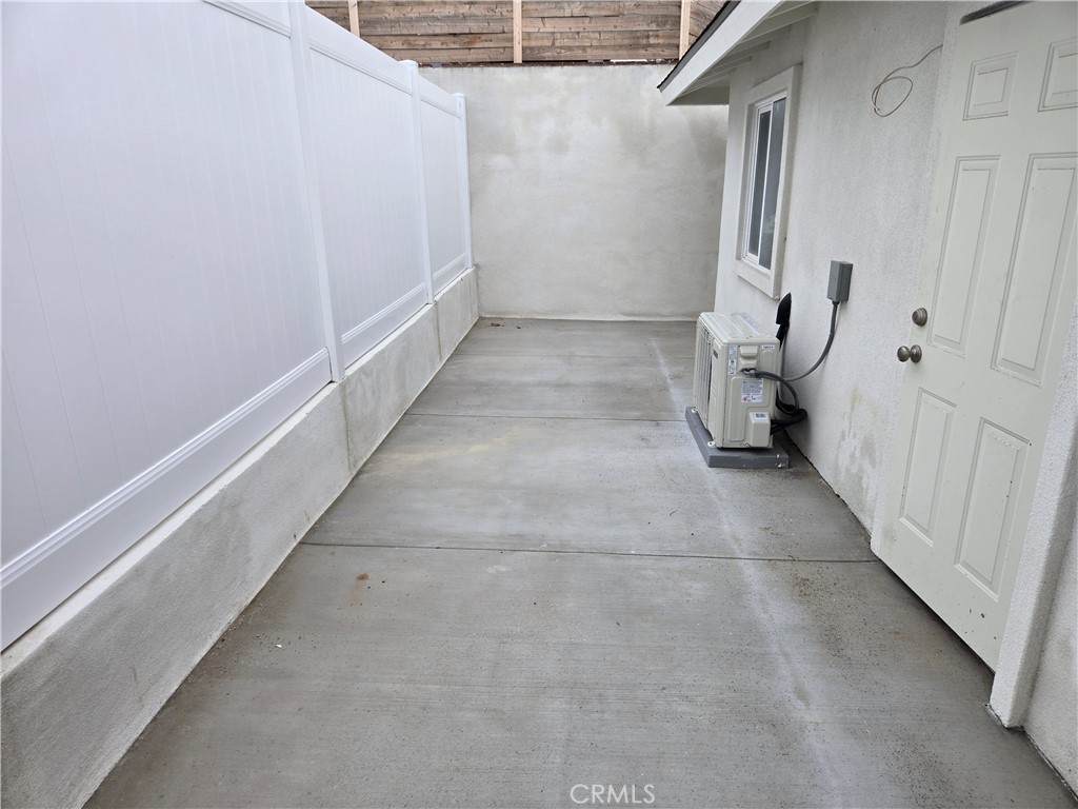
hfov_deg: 73.9
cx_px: 539
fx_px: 716
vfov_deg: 58.9
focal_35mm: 23
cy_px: 404
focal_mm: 5.4
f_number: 1.8
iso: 25
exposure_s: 1/310
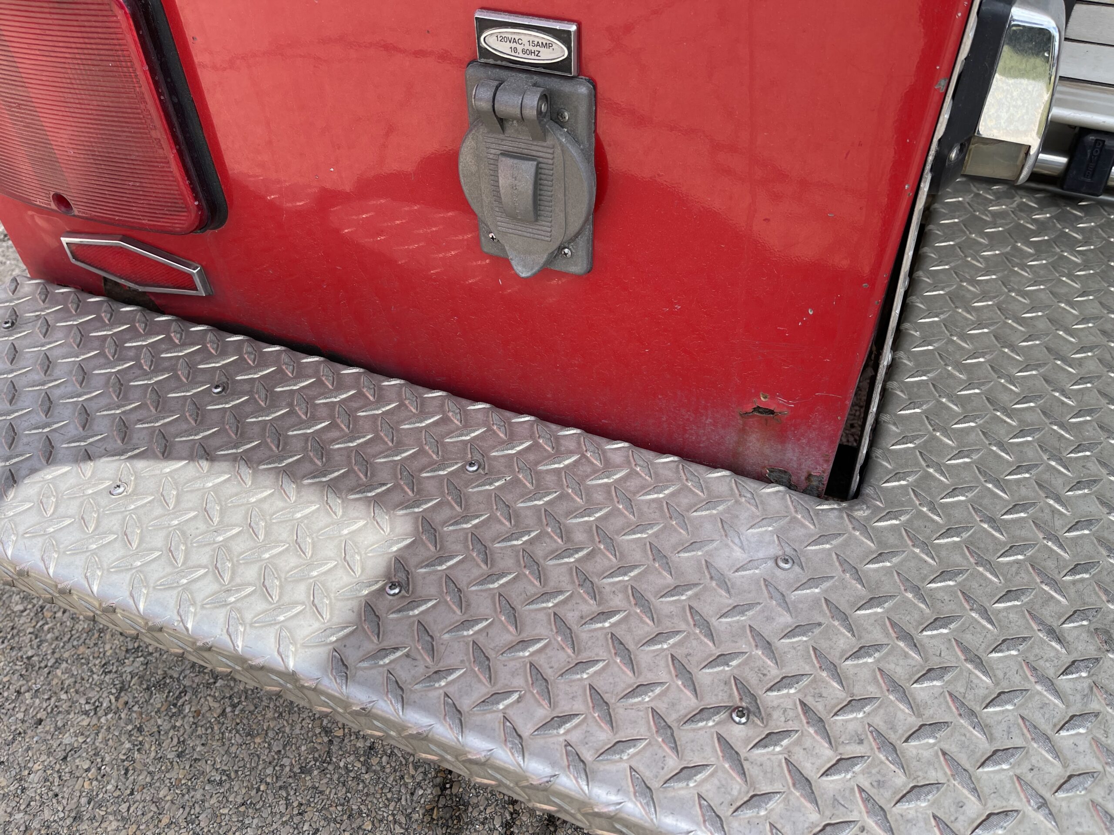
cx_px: 557
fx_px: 837
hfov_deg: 67.3
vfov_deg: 53.1
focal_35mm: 26
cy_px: 418
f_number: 1.6
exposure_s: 1/1618
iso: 32
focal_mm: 5.1
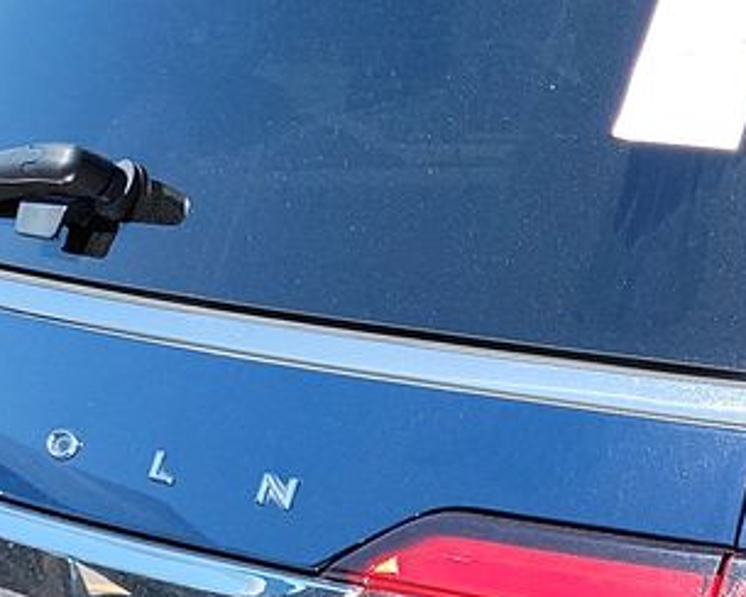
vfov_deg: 12.3
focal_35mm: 123
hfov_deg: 14.1
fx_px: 2716
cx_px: 1282
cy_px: 683
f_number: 1.8
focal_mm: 6.7
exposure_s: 1/450
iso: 50
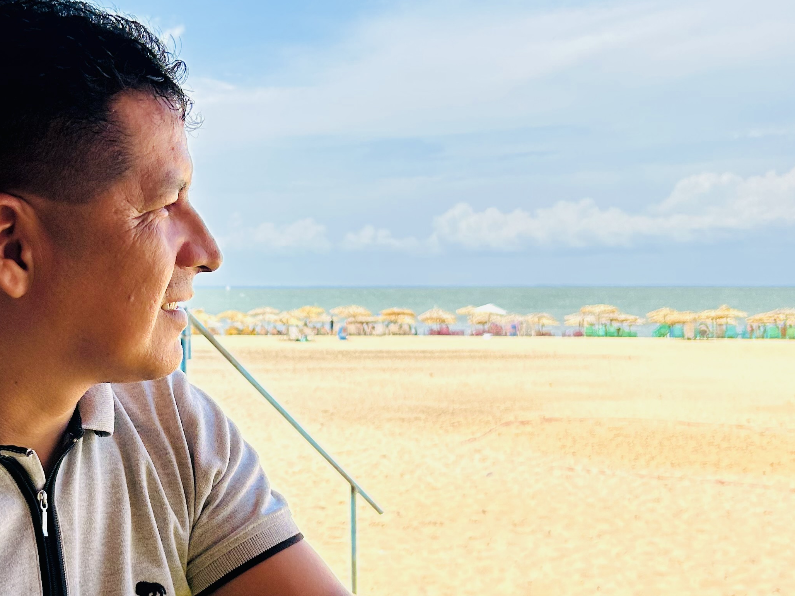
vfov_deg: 28.2
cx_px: 181
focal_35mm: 51
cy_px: 434
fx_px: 1171
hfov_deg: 36.4
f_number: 1.5
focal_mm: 5.7
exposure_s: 1/4115
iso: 50
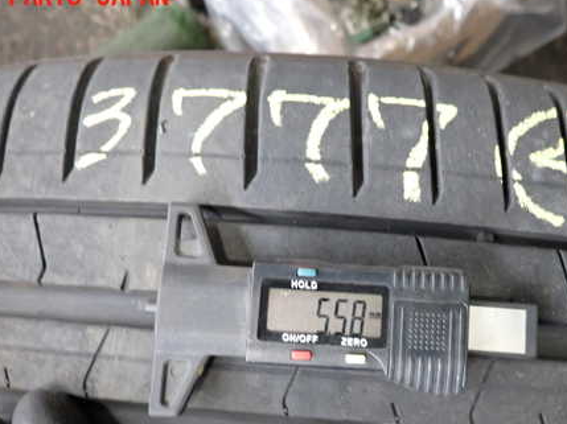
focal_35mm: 35
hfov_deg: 52.5
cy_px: 277
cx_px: 325
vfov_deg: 40.2
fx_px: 573
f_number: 2
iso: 250
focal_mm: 4.5
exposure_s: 1/30
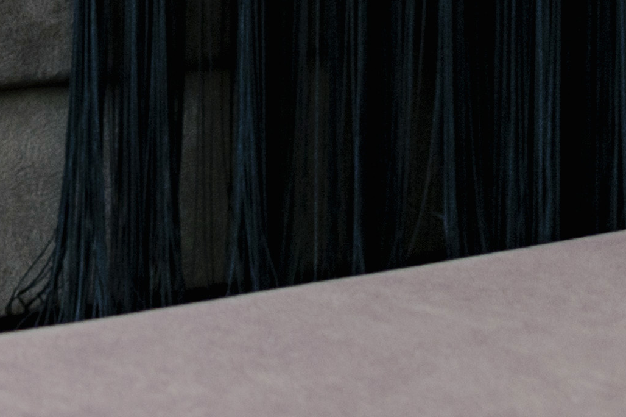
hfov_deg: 8.8
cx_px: -1017
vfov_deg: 6.4
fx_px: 3580
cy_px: -580
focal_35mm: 206
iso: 400
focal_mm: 35
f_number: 3.5
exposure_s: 1/160
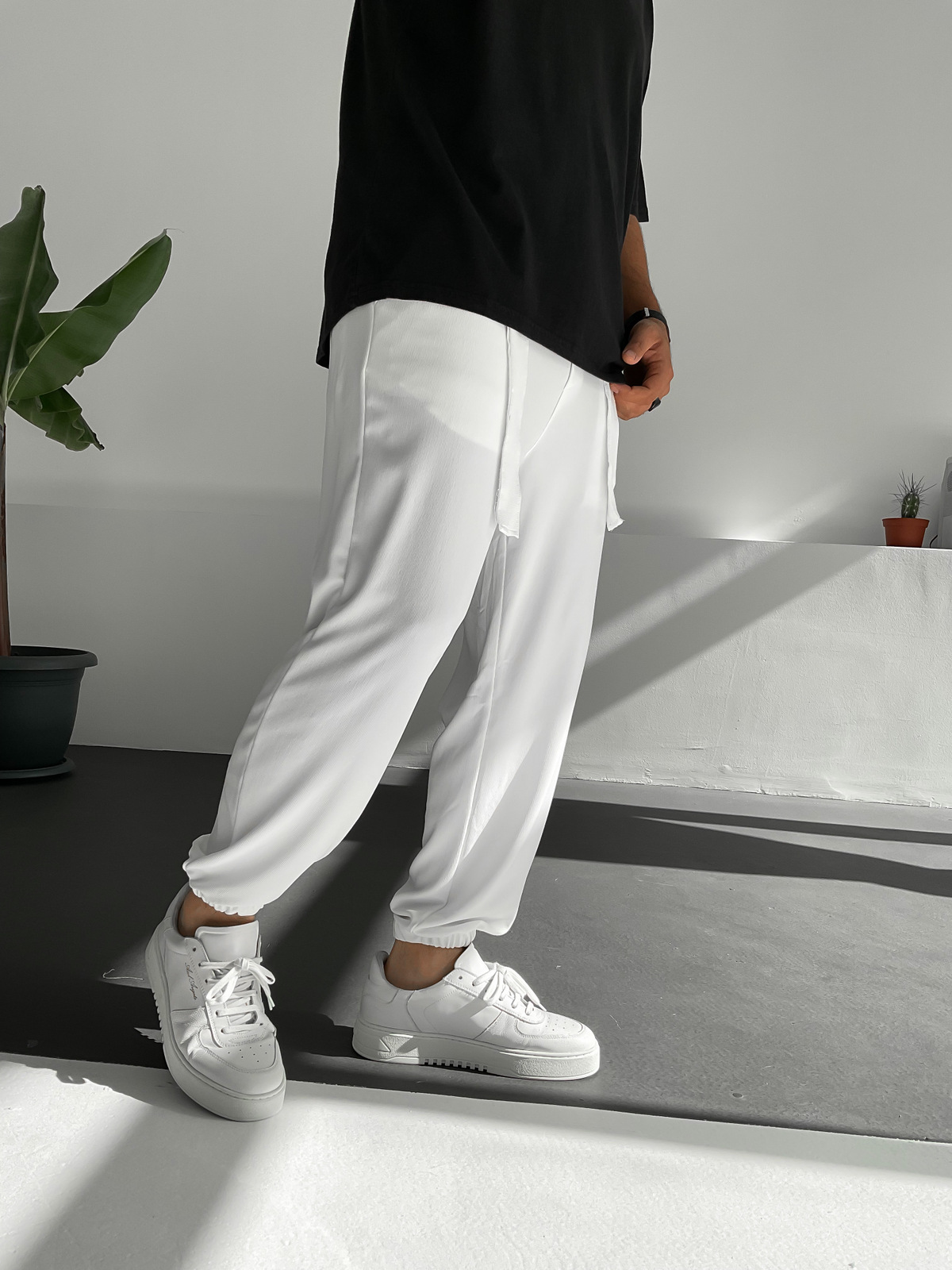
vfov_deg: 61.7
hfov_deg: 48.2
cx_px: 476
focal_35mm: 29
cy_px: 635
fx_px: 1063
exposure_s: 1/950
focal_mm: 3
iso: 16
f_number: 1.8
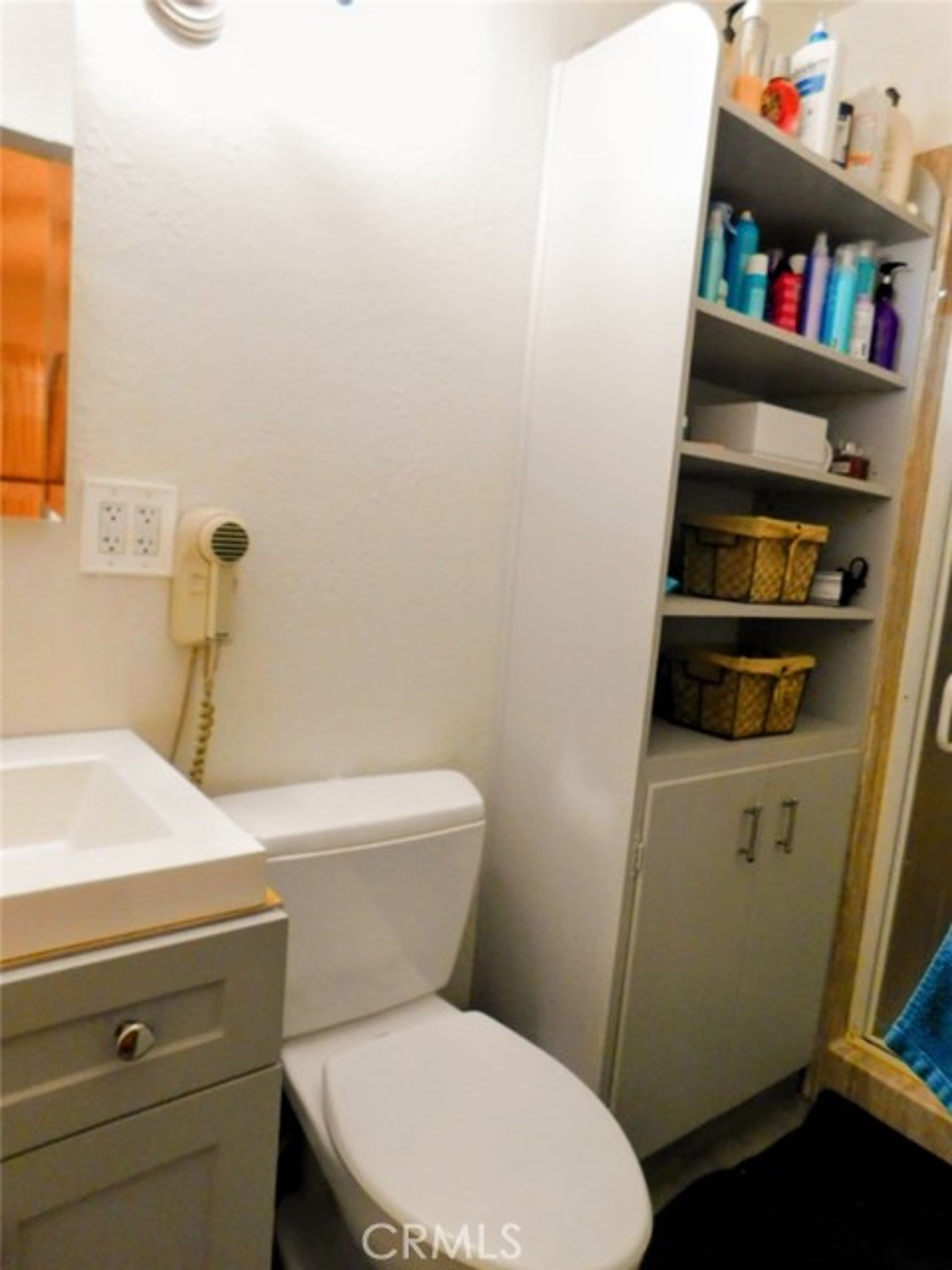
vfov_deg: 73.9
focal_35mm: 23
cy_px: 635
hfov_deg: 58.9
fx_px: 843
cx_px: 476
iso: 400
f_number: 3
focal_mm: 4
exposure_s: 1/30
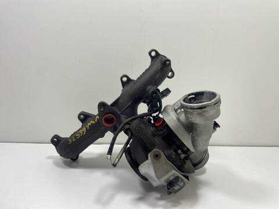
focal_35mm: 26
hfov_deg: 67.3
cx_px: 140
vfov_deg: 53.1
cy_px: 104
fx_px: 210
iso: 80
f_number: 1.6
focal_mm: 4.2
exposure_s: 1/100
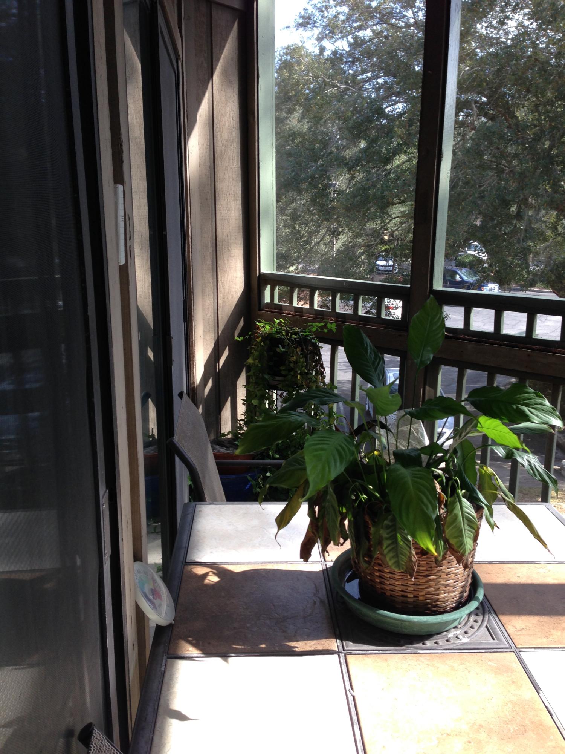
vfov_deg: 55.4
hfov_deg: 42.9
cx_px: 282
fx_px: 718
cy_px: 377
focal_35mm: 33
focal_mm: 4.12
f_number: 2.4
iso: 50
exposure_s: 1/160
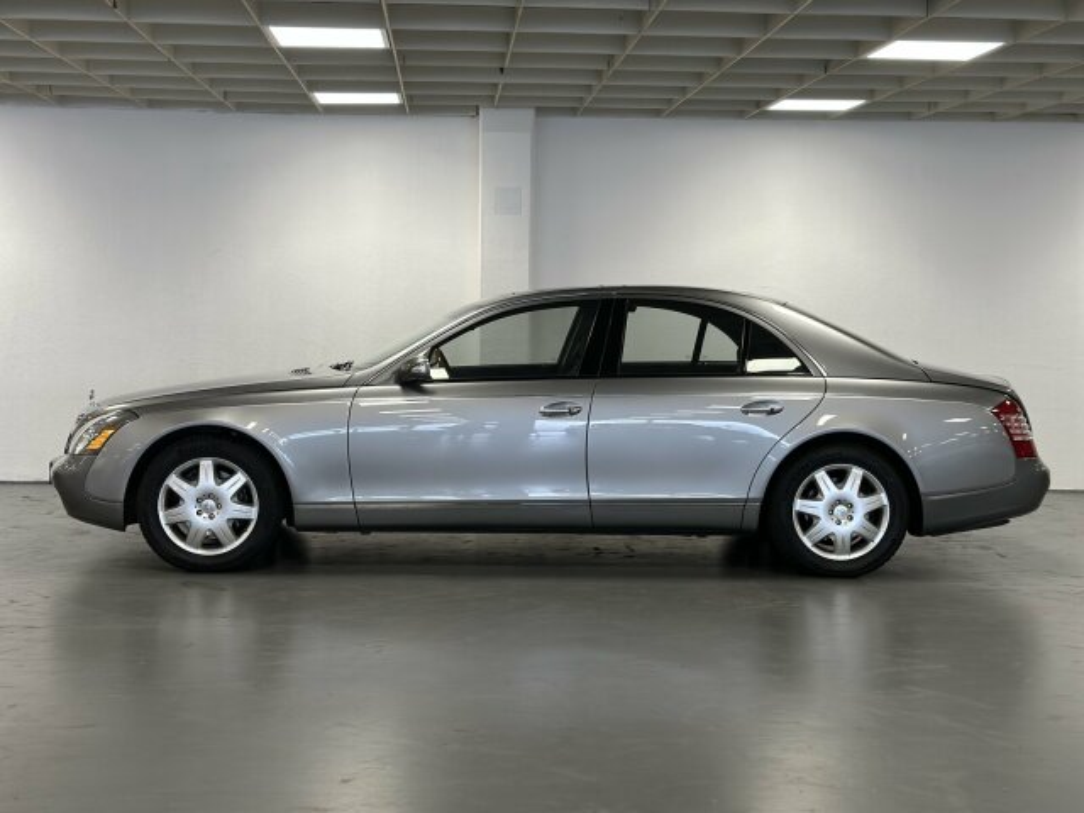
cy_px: 406
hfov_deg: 39.7
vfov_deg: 30.3
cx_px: 542
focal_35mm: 48
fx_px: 1503
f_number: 1.78
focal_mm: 6.86
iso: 125
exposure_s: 1/99
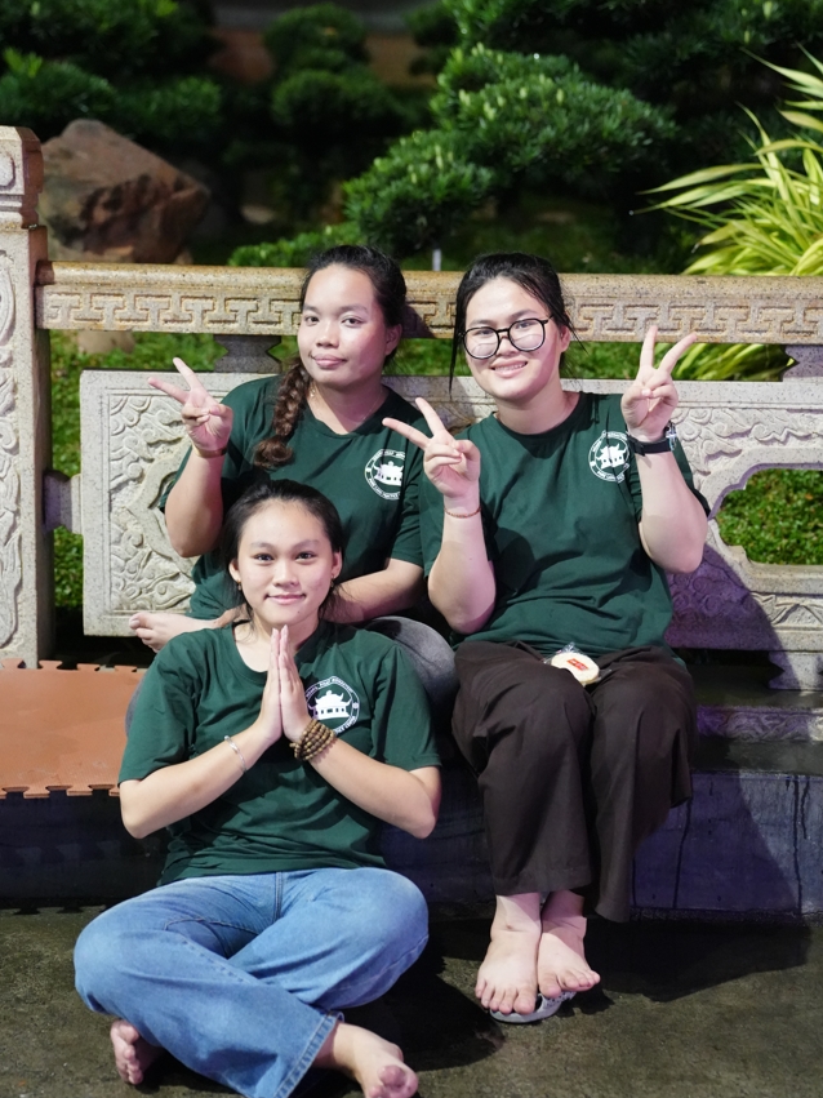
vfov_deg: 29.8
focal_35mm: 65
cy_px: 534
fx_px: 2061
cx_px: 412
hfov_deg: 22.6
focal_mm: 59
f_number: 2.8
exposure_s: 1/100
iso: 12800
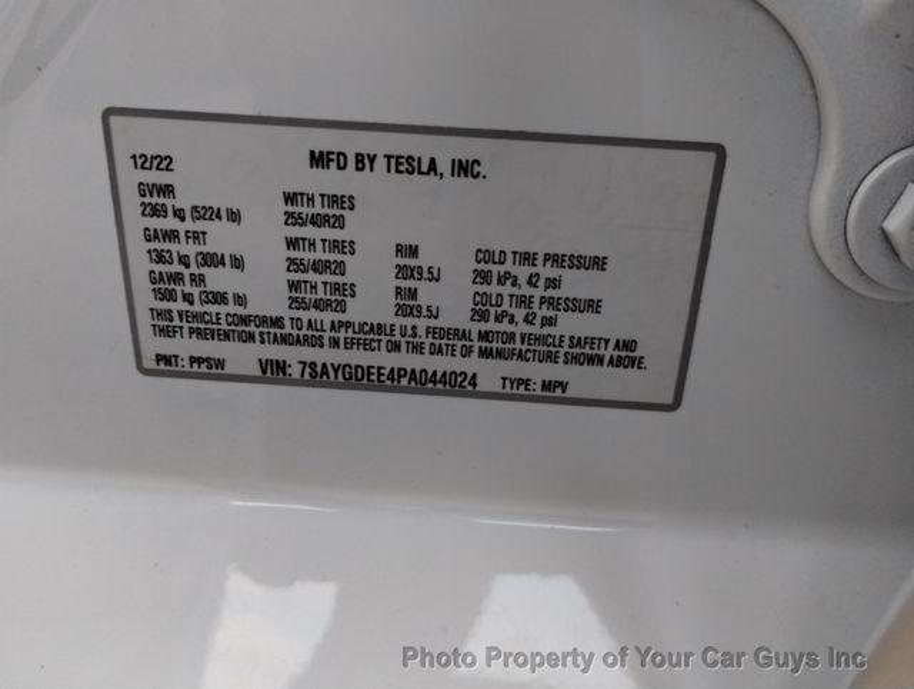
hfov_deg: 63.4
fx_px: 740
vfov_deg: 49.9
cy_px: 344
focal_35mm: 28
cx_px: 457
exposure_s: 1/40
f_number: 1.8
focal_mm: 4.27
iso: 341
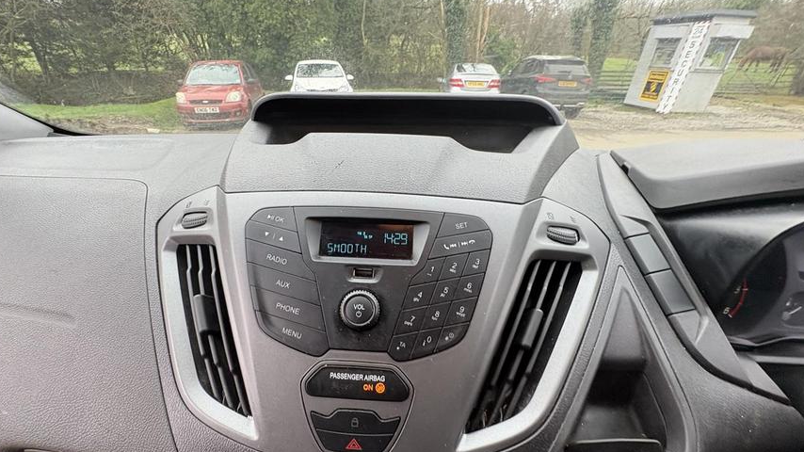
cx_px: 394
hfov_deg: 99.4
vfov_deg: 65.8
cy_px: 289
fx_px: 341
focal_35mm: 16
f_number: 2.2
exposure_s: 1/99
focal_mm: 2.22
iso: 125
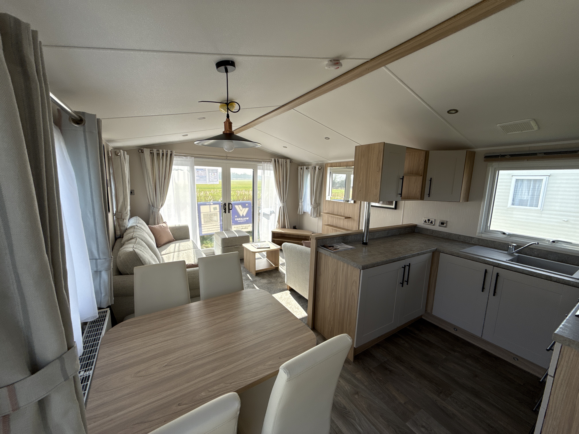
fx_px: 234
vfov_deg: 85.7
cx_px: 290
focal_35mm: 14
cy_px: 217
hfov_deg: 102.1
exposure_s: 1/779
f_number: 2.2
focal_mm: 2.22
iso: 64
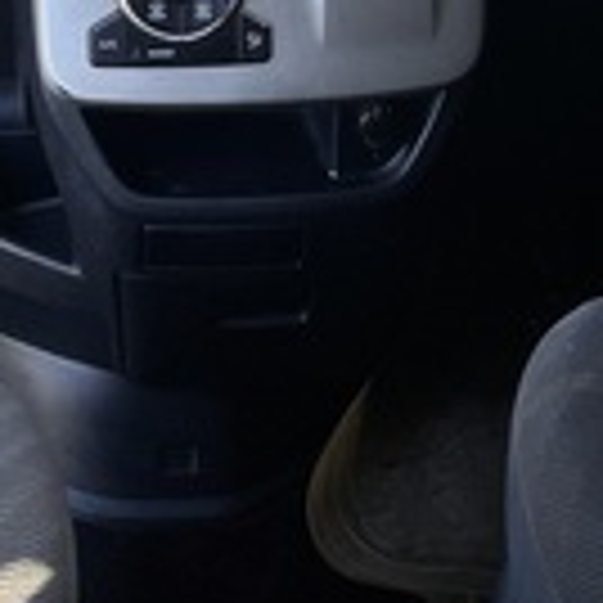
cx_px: 328
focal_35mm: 103
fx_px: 2030
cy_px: -572
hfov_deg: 16.9
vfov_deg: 14.3
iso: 40
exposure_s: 1/168
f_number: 1.6
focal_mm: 5.1
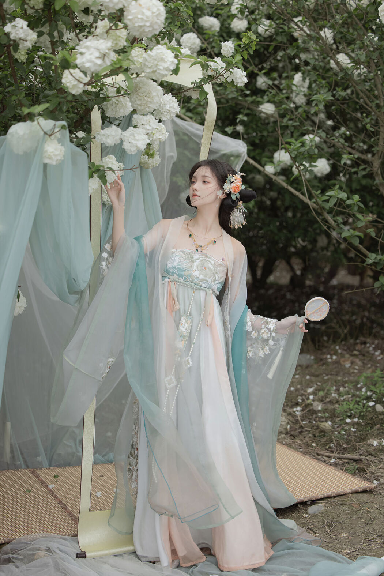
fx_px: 1184
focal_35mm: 74
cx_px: 192
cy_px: 288
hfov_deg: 18.4
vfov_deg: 27.3
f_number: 2.8
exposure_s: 1/1000
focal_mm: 75
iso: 200
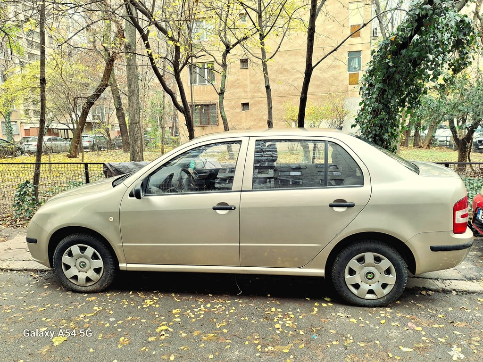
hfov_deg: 73.9
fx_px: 321
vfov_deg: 58.9
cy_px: 181
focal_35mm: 23
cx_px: 242
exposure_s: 1/100
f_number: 1.8
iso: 80
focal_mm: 5.54
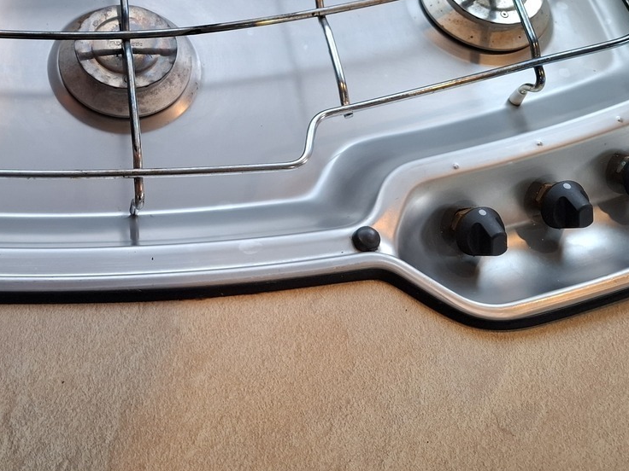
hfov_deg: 39.9
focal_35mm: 45
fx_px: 818
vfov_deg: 31.2
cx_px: 101
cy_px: 78
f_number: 1.8
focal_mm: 5.54
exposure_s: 1/50
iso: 320
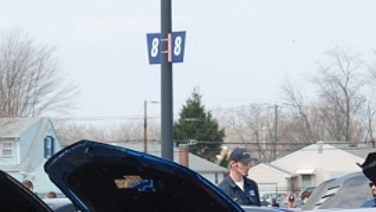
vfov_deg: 3.7
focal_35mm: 325
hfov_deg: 6.6
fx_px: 3243
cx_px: 123
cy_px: 283
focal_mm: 70
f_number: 5.6
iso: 200
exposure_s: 1/500
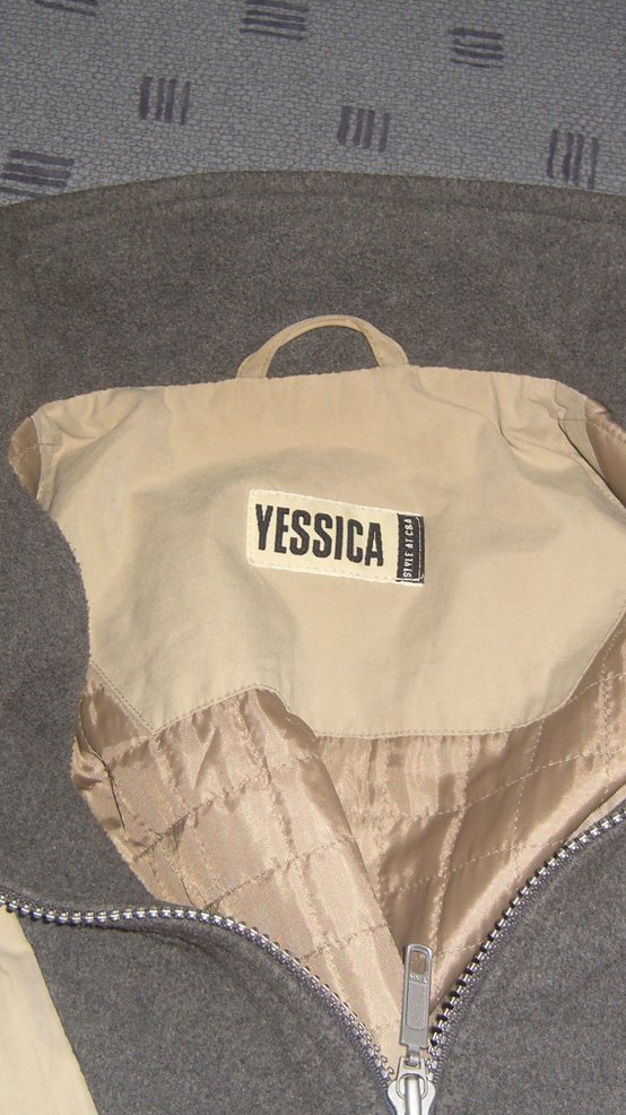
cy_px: 560
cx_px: 337
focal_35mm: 56
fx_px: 1654
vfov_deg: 37.2
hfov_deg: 21.4
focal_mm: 7.9
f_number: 2.8
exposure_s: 1/60
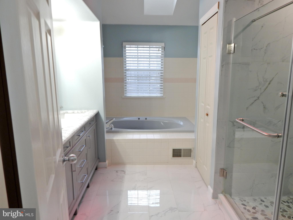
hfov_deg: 76.4
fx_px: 186
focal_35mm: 22
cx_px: 146
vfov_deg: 61.1
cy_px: 110
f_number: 3
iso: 125
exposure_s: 1/30
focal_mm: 4
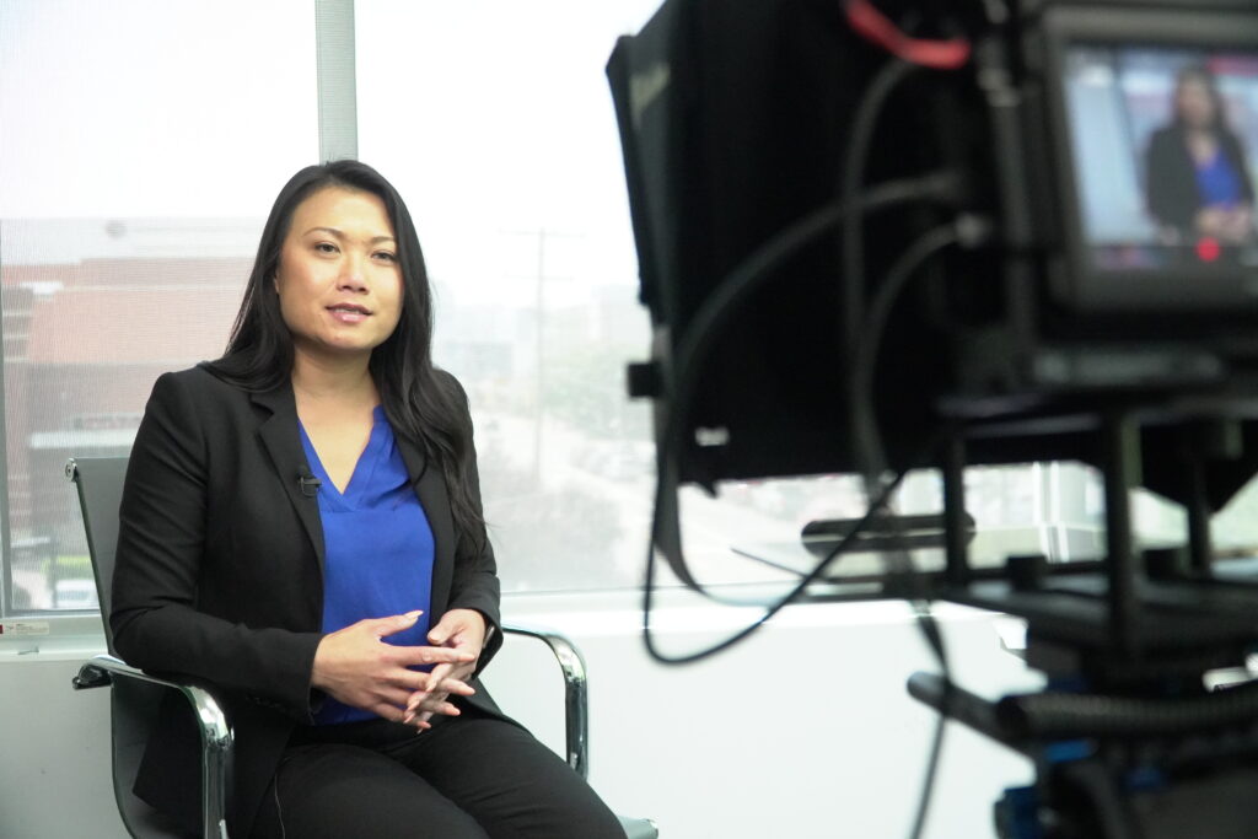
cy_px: 420
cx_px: 629
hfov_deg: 45.0
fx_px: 1520
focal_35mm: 44
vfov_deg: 30.9
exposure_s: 1/800
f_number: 4
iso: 5000
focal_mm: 29
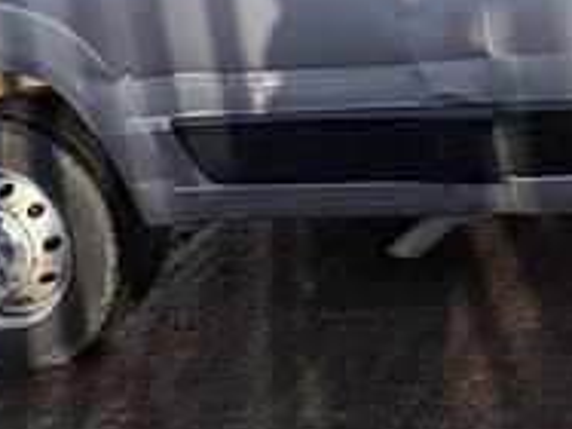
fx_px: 1106
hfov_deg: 23.7
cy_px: -282
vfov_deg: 18.4
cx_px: 835
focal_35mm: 67
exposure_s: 1/858
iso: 40
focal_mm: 2.22
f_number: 2.2
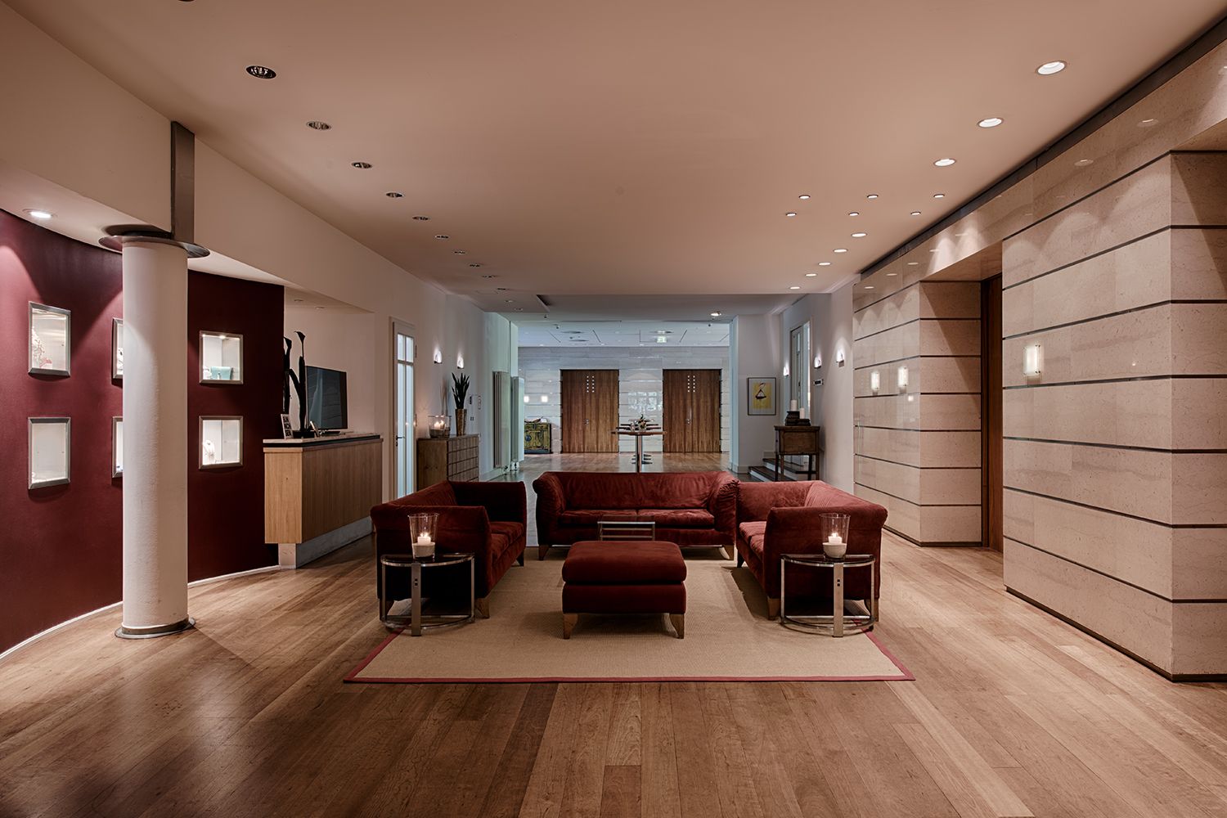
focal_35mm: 20
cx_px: 614
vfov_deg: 61.9
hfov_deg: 84.0
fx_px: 682
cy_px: 409
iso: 31
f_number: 10
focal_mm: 20
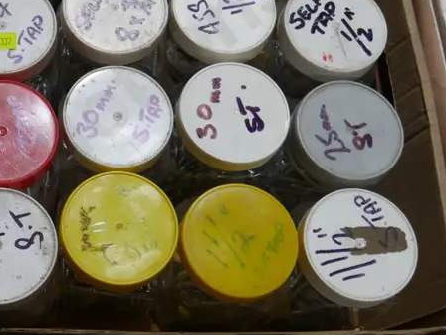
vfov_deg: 22.9
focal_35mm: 64
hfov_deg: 29.4
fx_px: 825
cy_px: 138
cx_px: 71
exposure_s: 1/125
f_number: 3.5
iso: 200
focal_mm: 14
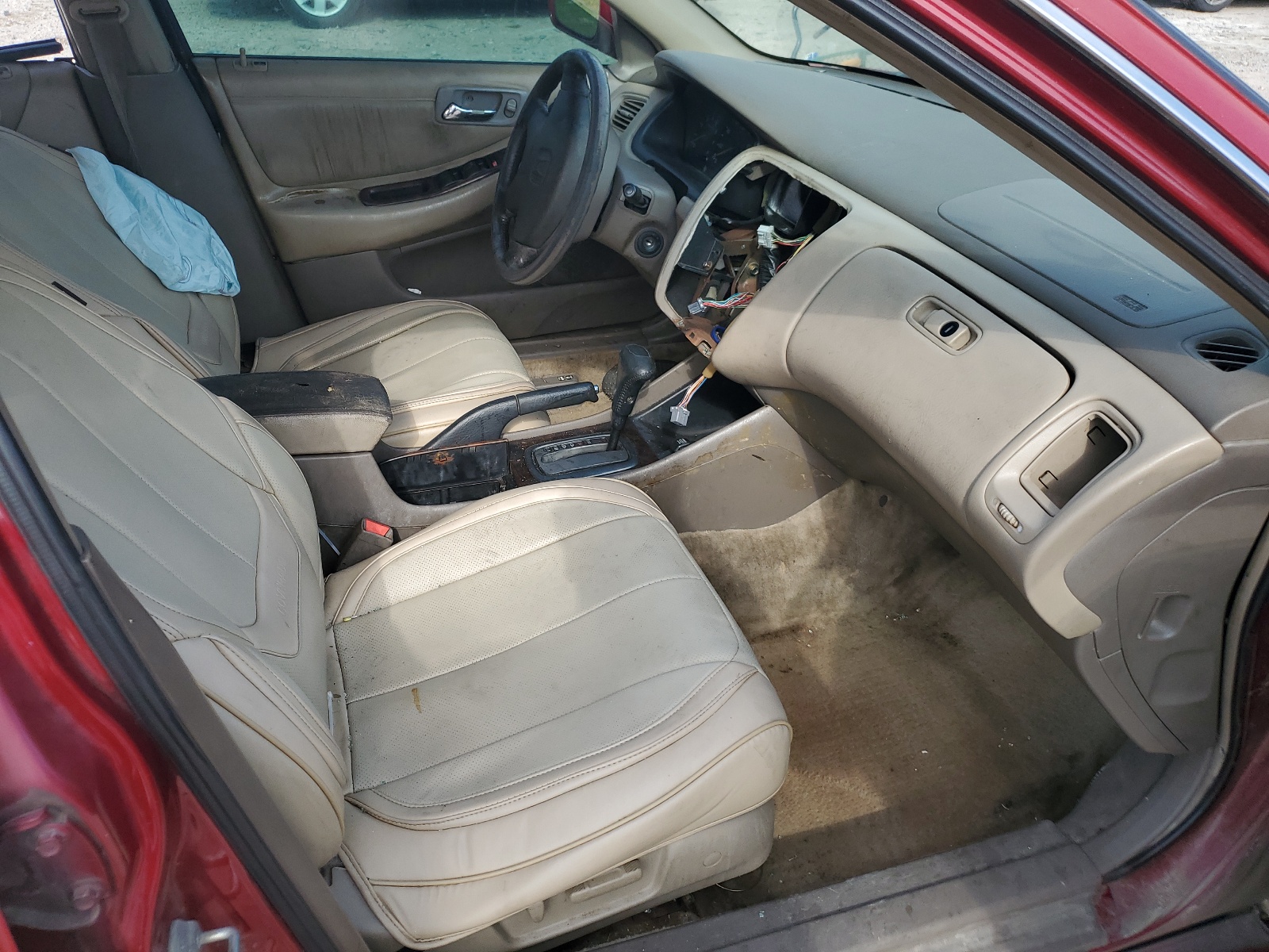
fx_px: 953
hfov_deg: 67.3
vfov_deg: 53.1
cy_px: 476
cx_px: 634
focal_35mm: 26
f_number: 1.5
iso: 50
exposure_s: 1/1000
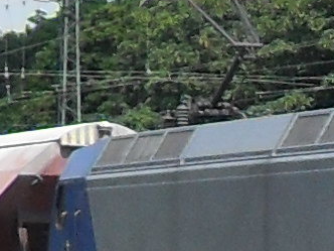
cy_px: 267
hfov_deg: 22.7
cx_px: 370
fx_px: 782
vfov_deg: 17.7
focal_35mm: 81
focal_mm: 6.2
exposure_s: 1/90
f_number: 8.9
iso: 100
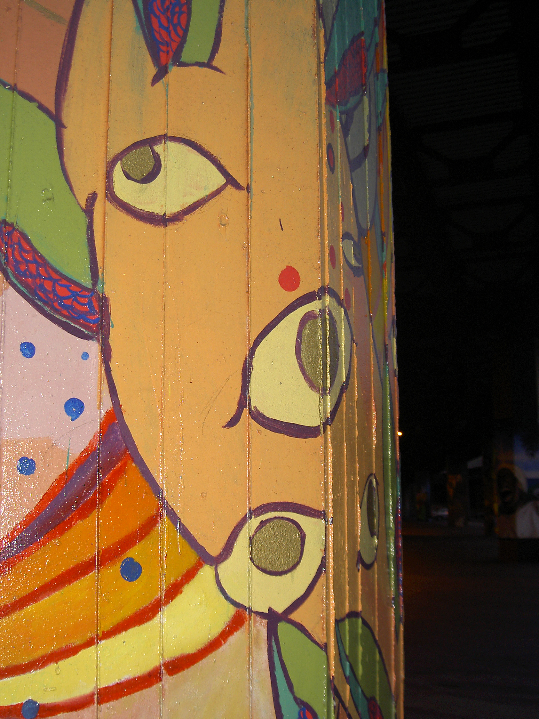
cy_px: 342
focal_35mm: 45
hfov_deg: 32.2
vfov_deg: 42.1
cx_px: 253
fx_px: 934
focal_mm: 8
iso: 100
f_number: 2.8
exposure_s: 1/60
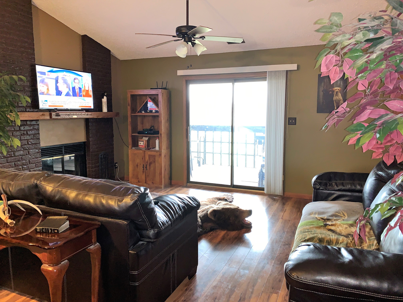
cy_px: 151
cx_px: 202
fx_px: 303
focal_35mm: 26
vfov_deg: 53.1
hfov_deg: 67.3
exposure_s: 1/13
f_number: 1.8
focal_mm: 4.25
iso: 125
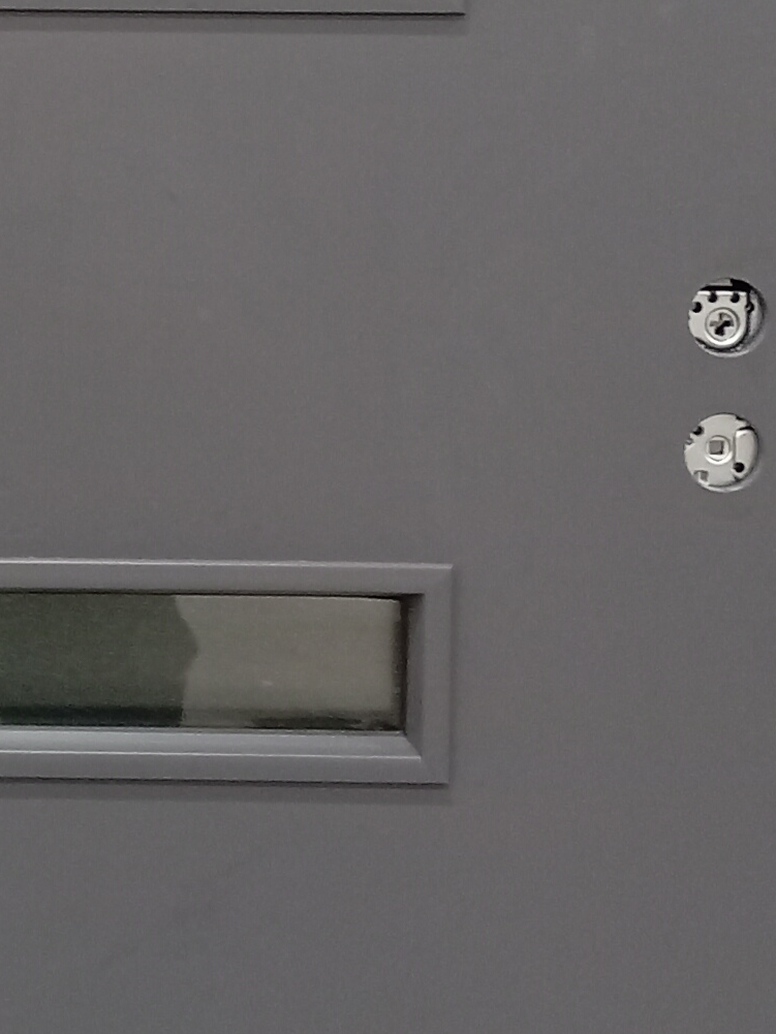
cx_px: 21
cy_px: 225
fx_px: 3287
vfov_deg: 17.7
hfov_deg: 13.3
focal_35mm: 110
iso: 1536
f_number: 1.8
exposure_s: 1/20
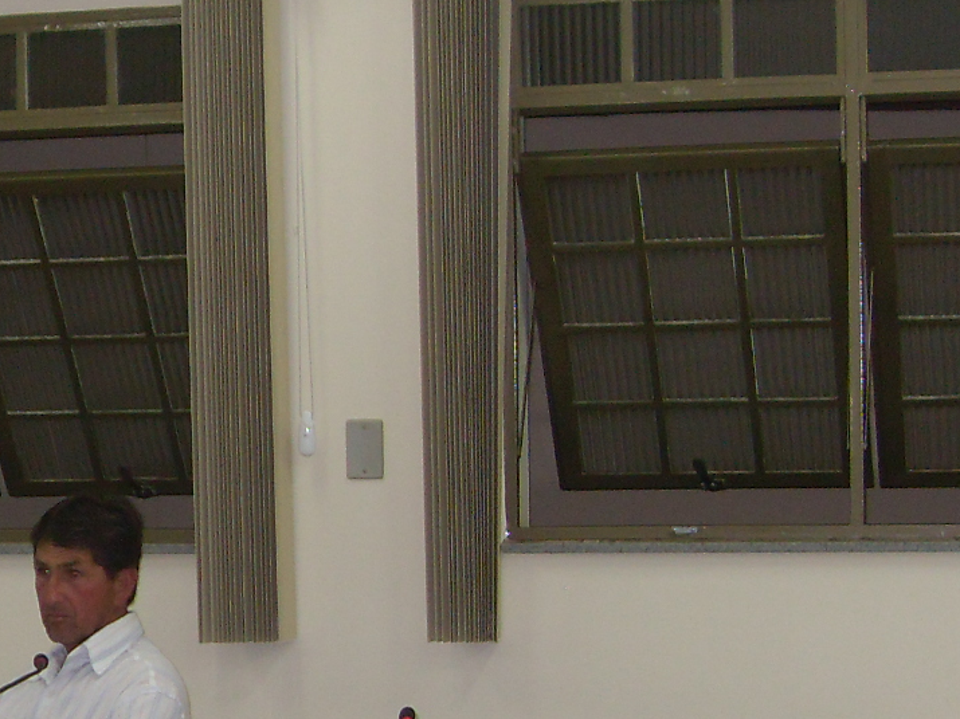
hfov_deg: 18.5
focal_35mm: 106
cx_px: 262
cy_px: 586
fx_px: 2939
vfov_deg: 13.9
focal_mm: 6.3
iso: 100
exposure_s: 1/45
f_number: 2.8
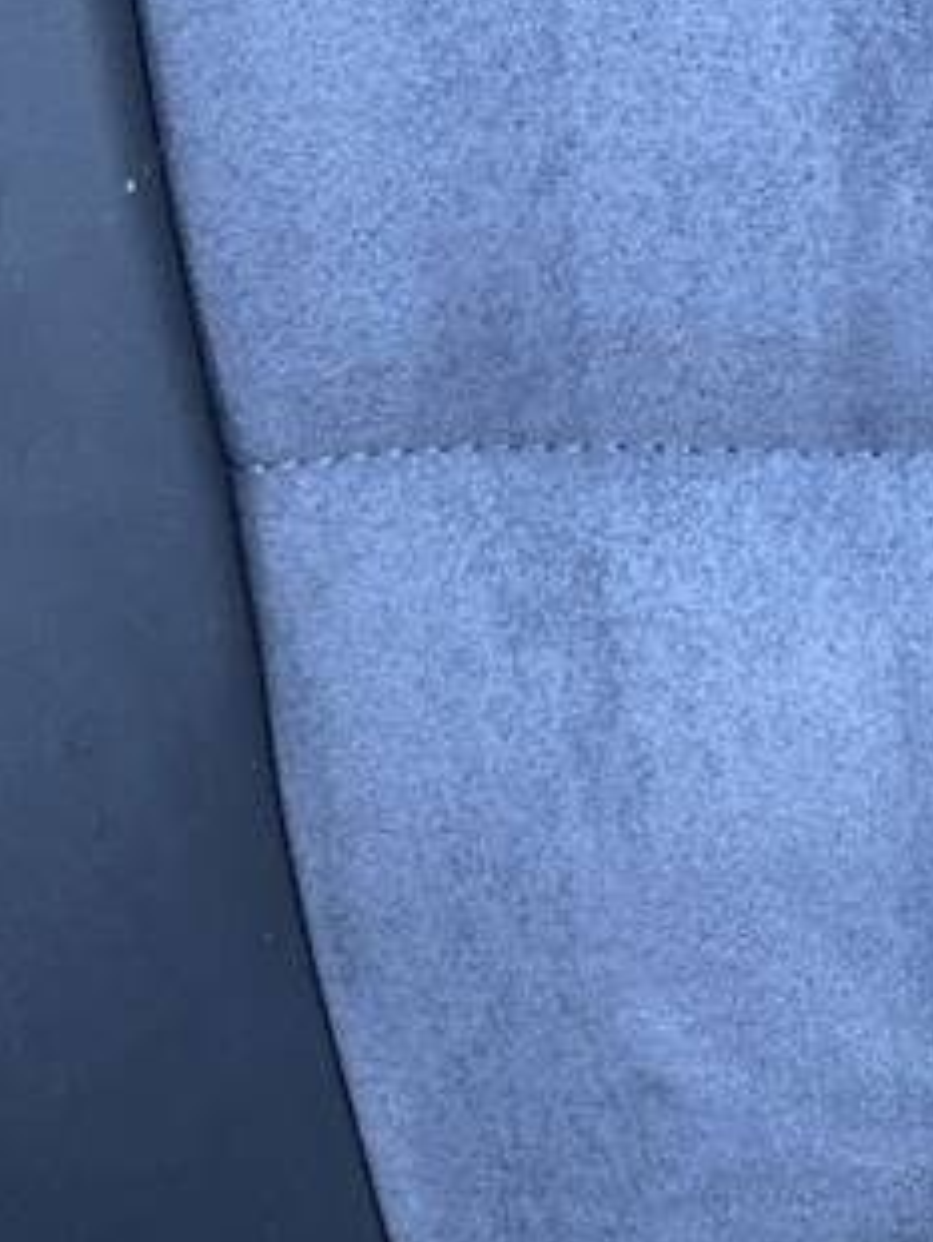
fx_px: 4809
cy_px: 2151
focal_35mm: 134
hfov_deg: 10.7
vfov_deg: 13.4
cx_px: 1373
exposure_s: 1/121
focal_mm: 5.1
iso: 100
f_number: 1.6
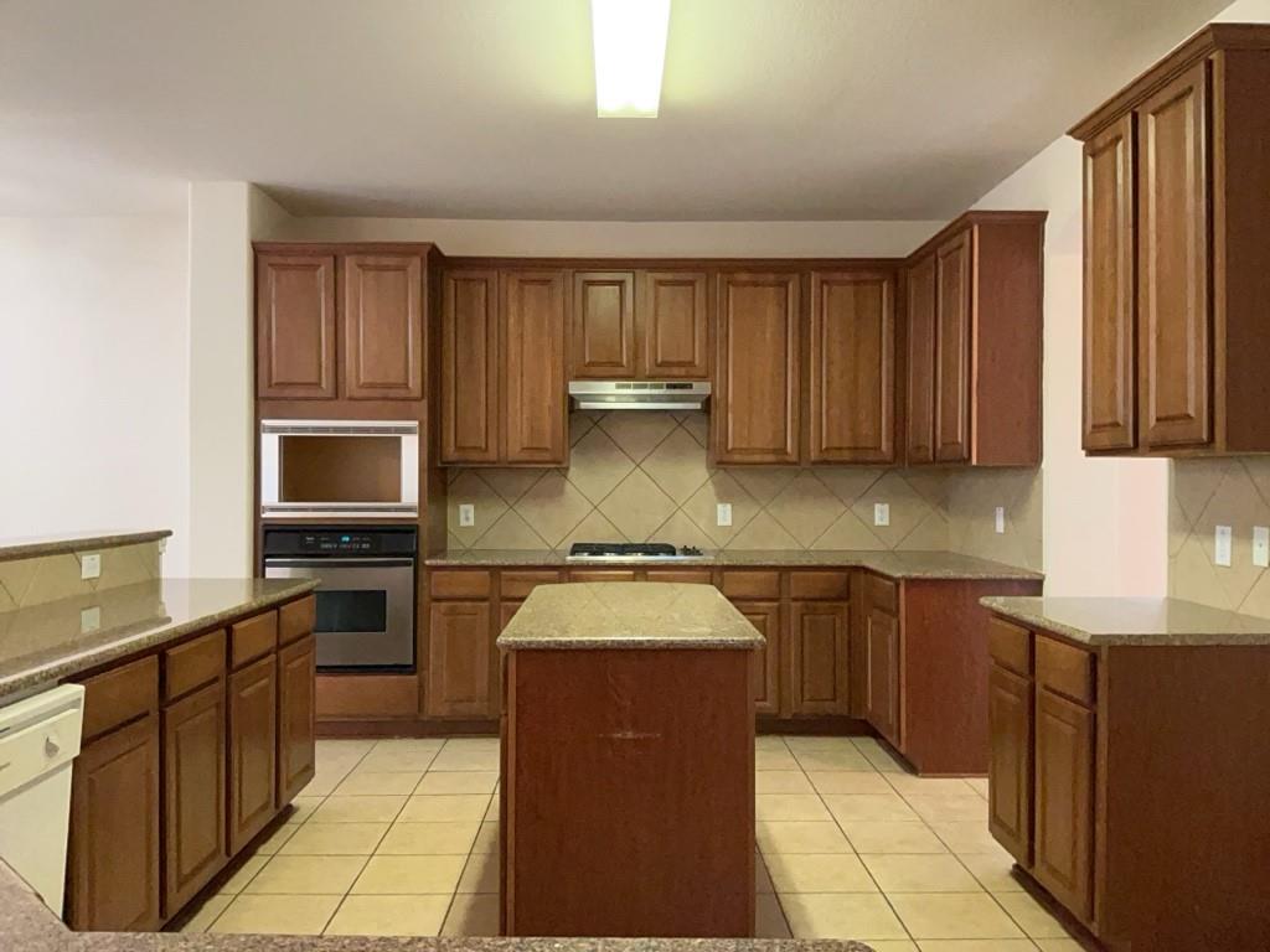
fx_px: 991
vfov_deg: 51.4
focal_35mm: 27
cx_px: 635
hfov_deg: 65.3
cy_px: 476
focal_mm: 3
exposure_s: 1/100
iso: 500
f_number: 1.8
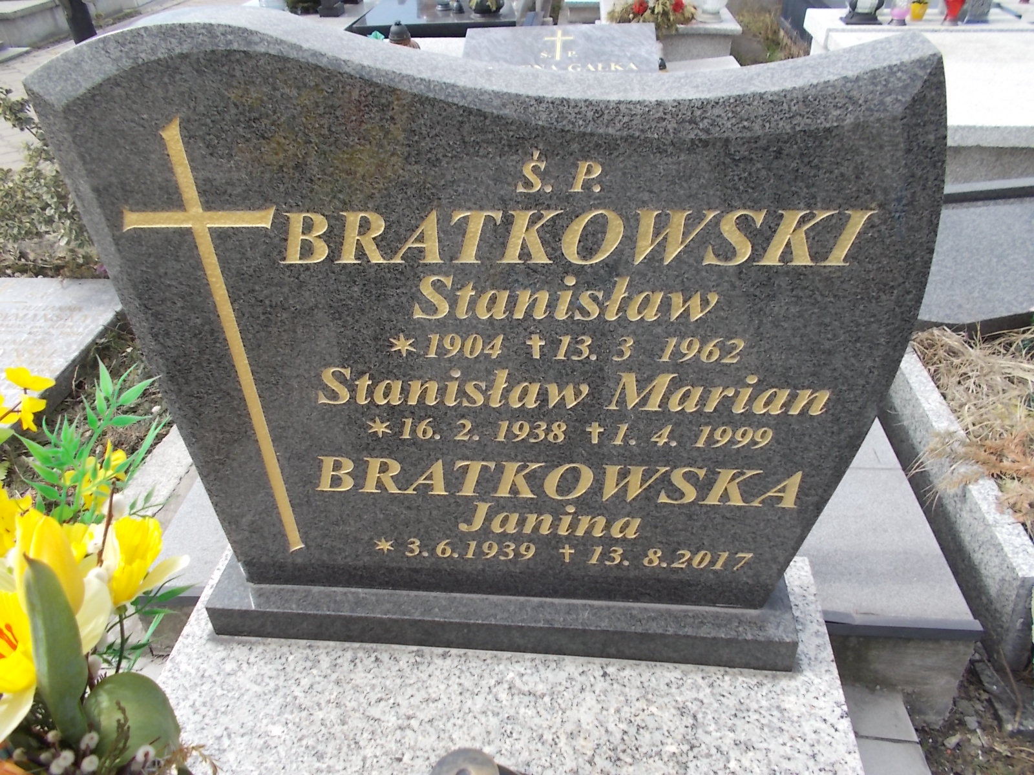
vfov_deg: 53.1
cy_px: 388
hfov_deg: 67.3
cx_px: 517
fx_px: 777
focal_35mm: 26
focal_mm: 4.6
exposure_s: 1/80
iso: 80
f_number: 8
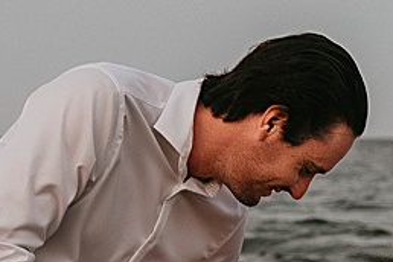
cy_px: 276
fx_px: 2369
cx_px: 120
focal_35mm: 217
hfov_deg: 9.5
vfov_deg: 6.3
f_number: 2.8
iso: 160
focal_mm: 35
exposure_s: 1/100
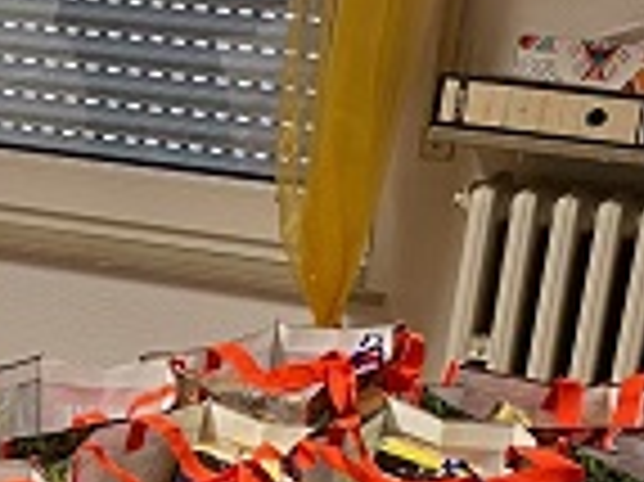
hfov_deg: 14.7
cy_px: 505
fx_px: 2249
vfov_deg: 12.1
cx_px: -437
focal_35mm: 121
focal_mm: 4.25
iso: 160
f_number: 1.8
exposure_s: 1/50
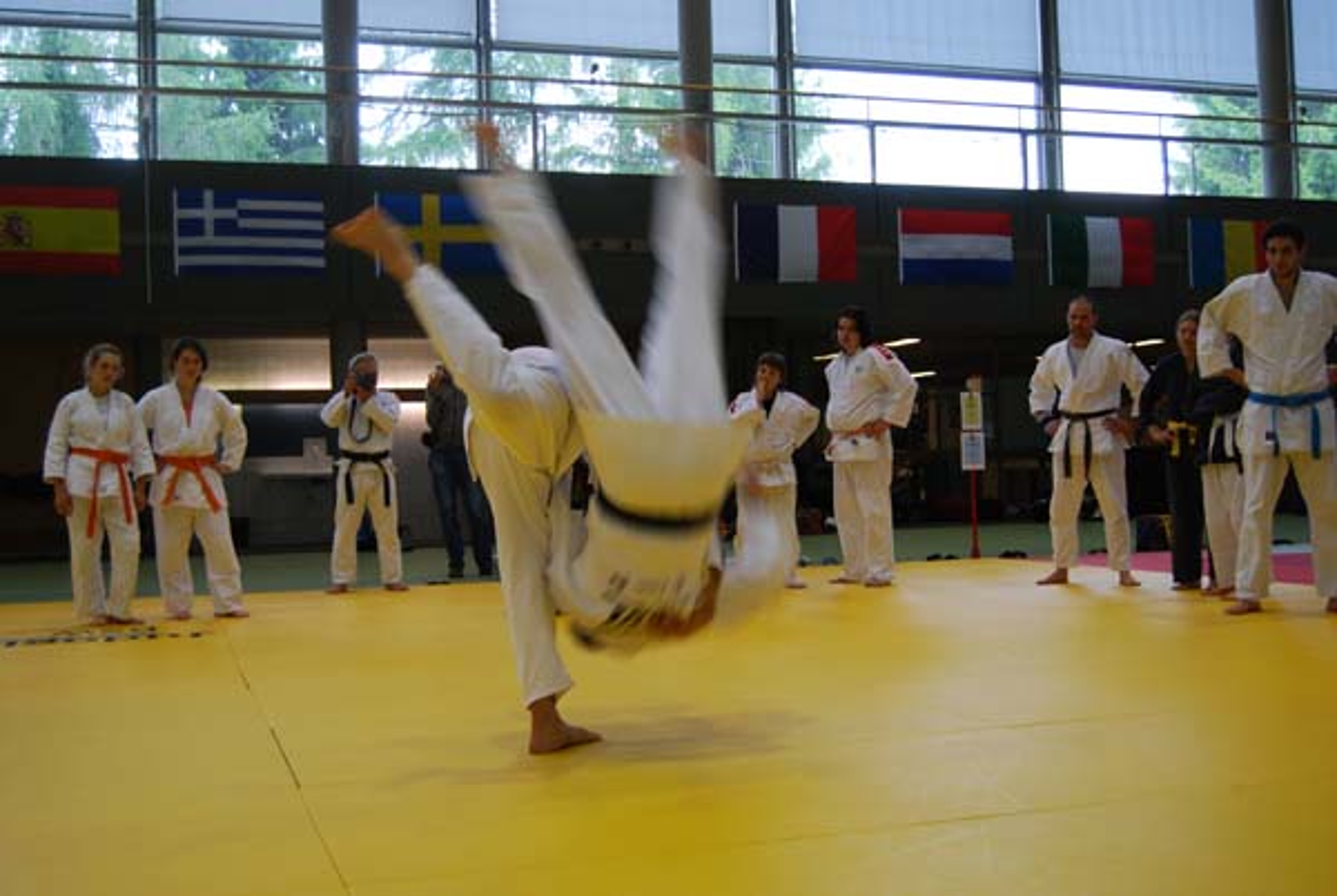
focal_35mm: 39
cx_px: 668
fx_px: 1451
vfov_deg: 34.3
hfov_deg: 49.5
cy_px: 448
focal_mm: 26
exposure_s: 1/40
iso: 200
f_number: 4.2
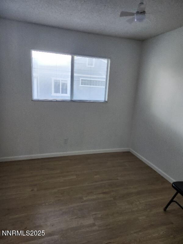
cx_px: 92
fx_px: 162
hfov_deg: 58.9
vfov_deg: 73.9
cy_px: 122
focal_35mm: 23
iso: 250
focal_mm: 5.54
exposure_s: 1/120
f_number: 1.8
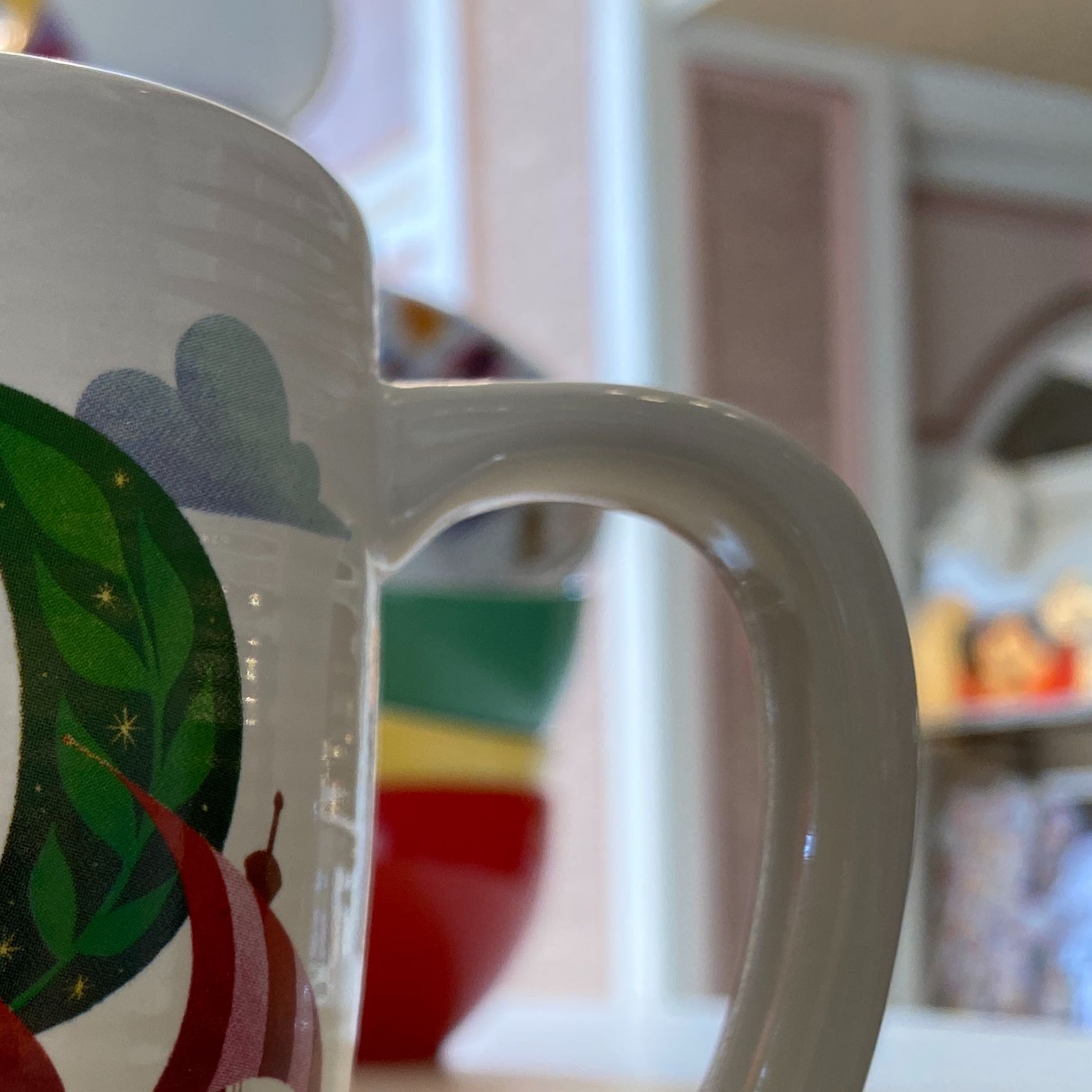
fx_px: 1892
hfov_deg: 28.9
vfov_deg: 31.5
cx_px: -128
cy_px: 854
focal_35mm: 53
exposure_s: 1/120
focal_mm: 4.25
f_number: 1.8
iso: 100
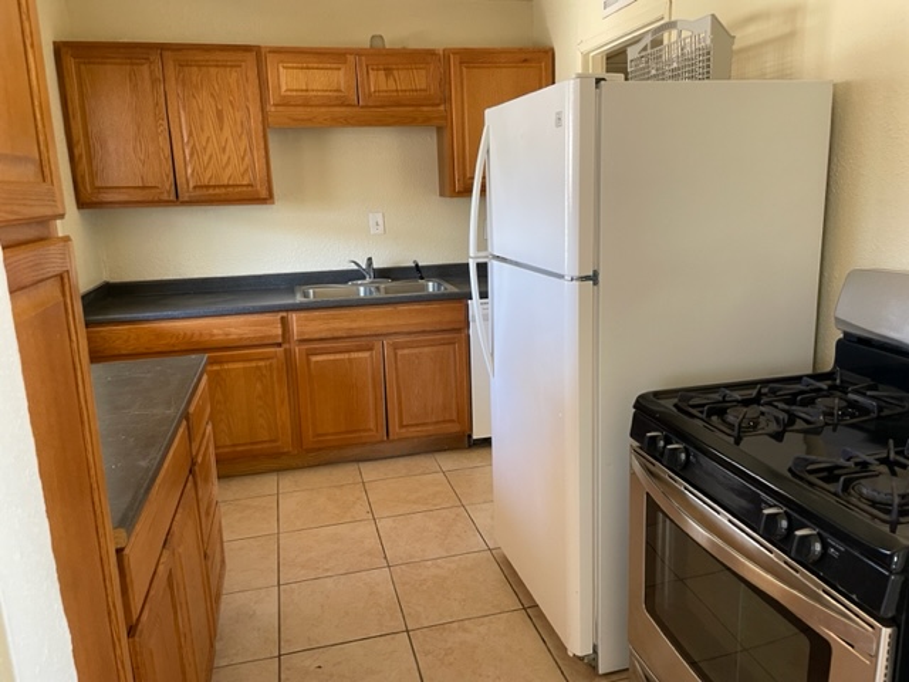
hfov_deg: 67.3
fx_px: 683
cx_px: 454
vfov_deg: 53.1
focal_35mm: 26
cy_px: 341
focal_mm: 4.2
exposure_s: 1/69
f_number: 1.6
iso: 125
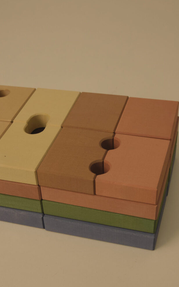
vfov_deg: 37.1
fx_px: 422
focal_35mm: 54
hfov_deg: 23.9
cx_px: 60
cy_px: 195
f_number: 7.1
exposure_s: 1/250
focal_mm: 23
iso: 800
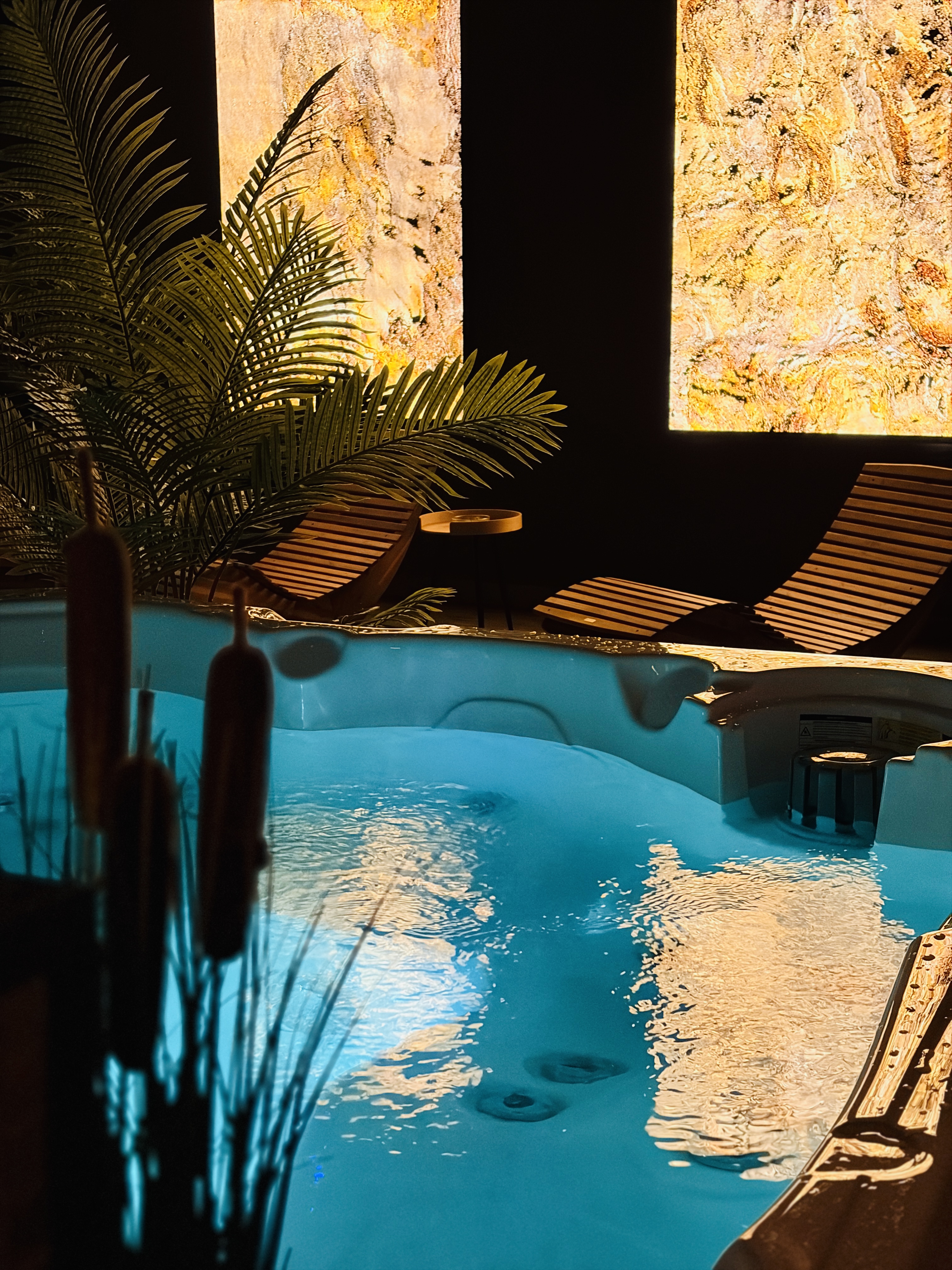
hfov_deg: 28.0
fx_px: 1907
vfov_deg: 36.8
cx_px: 476
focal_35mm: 52
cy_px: 635
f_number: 1.6
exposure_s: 1/25
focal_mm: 5.96
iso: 320
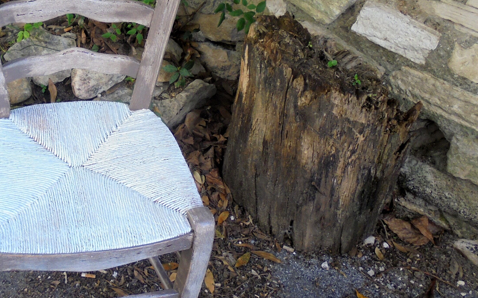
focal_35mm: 46
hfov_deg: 42.3
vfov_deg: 27.9
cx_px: 128
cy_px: 120
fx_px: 599
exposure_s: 1/60
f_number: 3.5
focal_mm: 4.6
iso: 100
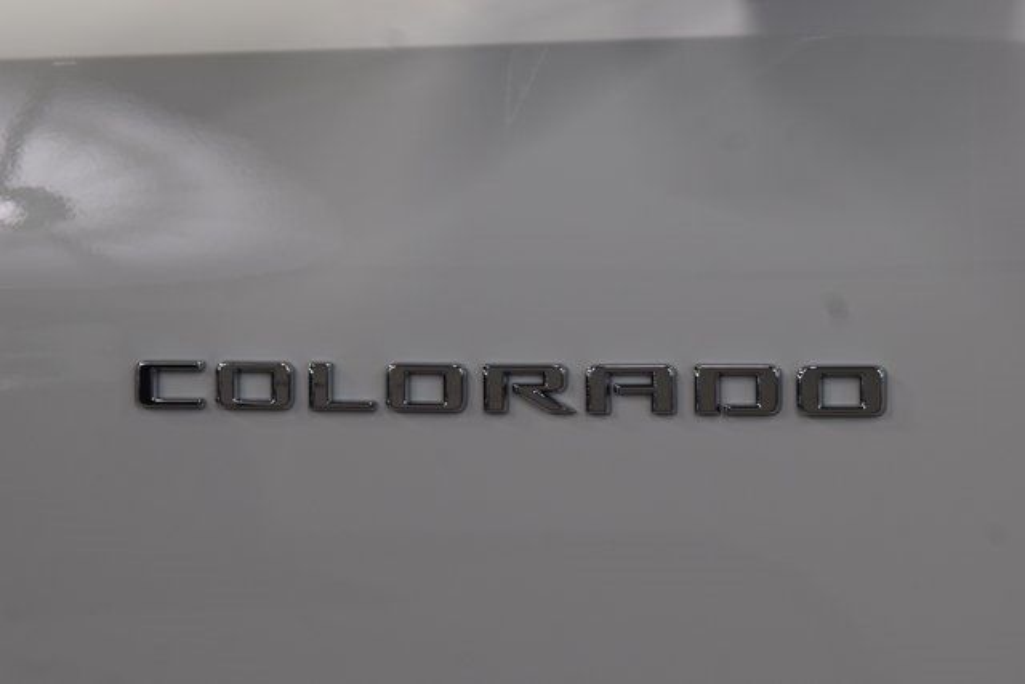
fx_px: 2990
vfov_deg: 13.0
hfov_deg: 19.5
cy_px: 342
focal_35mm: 105
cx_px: 512
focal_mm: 70
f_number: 7.1
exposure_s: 1/30
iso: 400
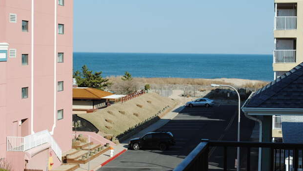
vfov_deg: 14.7
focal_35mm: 82
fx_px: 659
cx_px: 171
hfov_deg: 25.9
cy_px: 71
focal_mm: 42
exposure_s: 1/250
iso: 100
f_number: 8
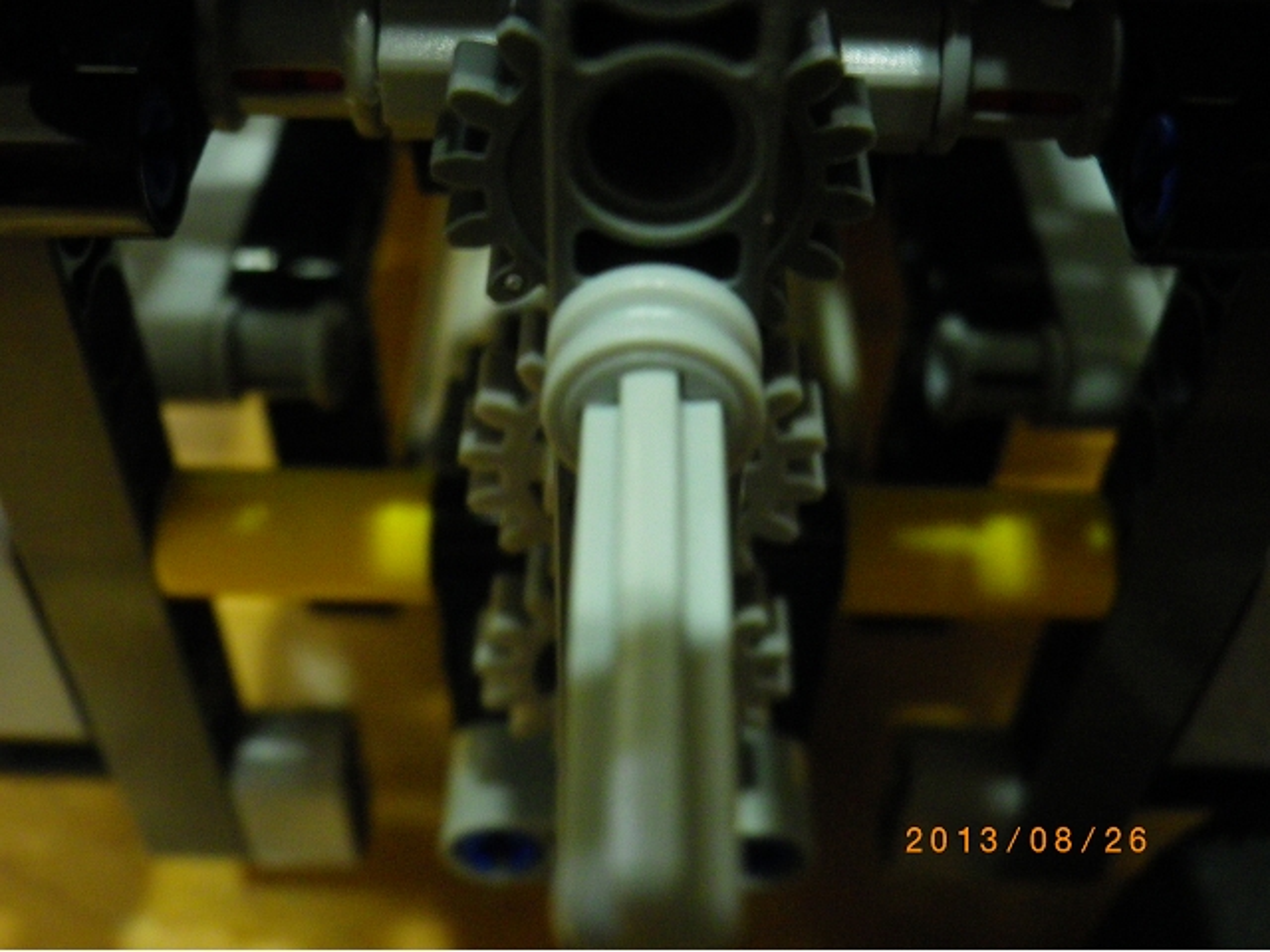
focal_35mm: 41
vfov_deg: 35.1
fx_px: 1504
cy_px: 476
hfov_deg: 45.8
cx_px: 635
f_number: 3.9
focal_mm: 7.3
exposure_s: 1/4
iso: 400
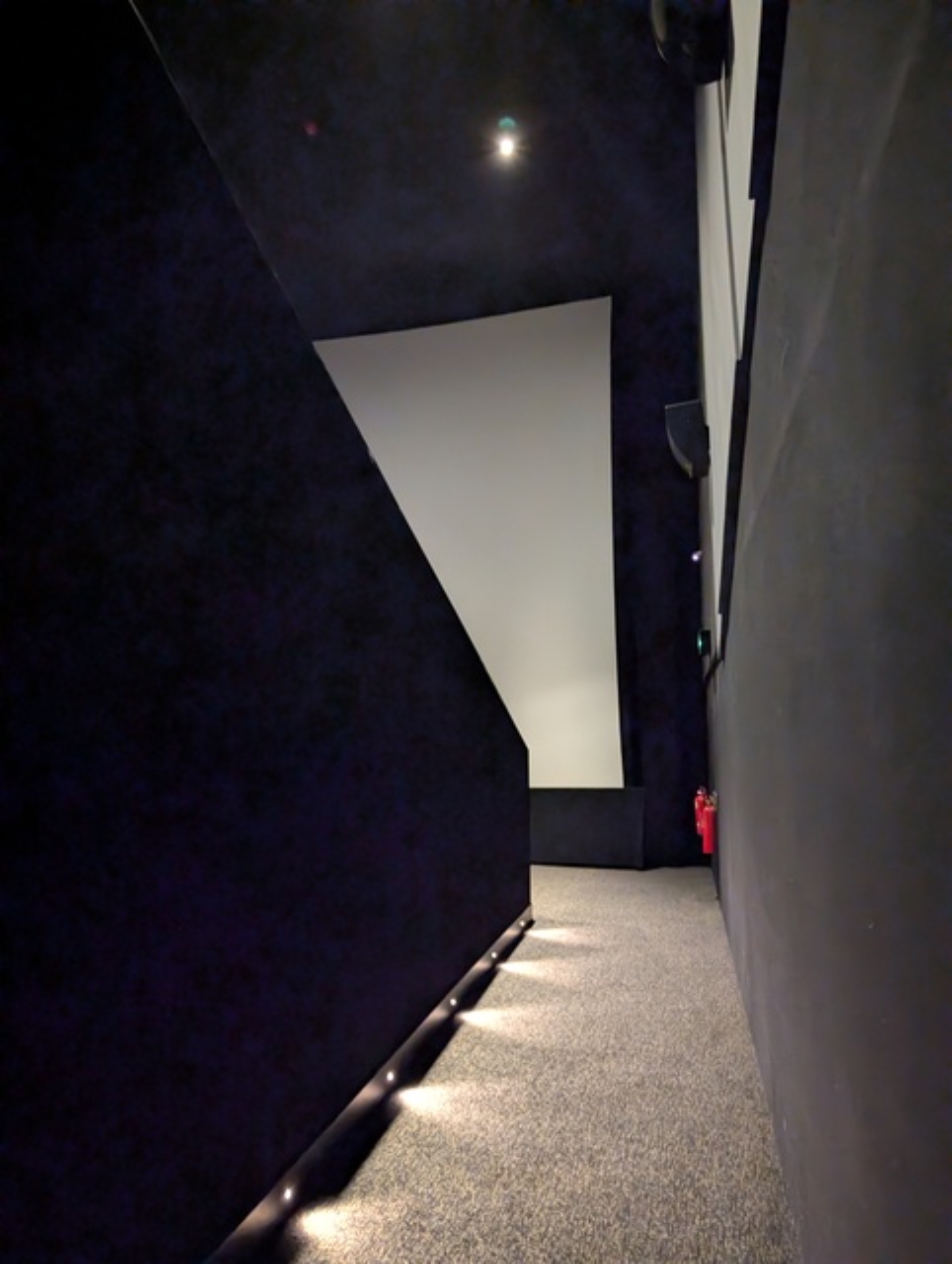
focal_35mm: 24
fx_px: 878
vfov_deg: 71.5
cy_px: 632
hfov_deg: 56.9
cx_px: 476
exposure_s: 1/2.87
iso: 4824
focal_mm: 6.9
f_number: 1.68
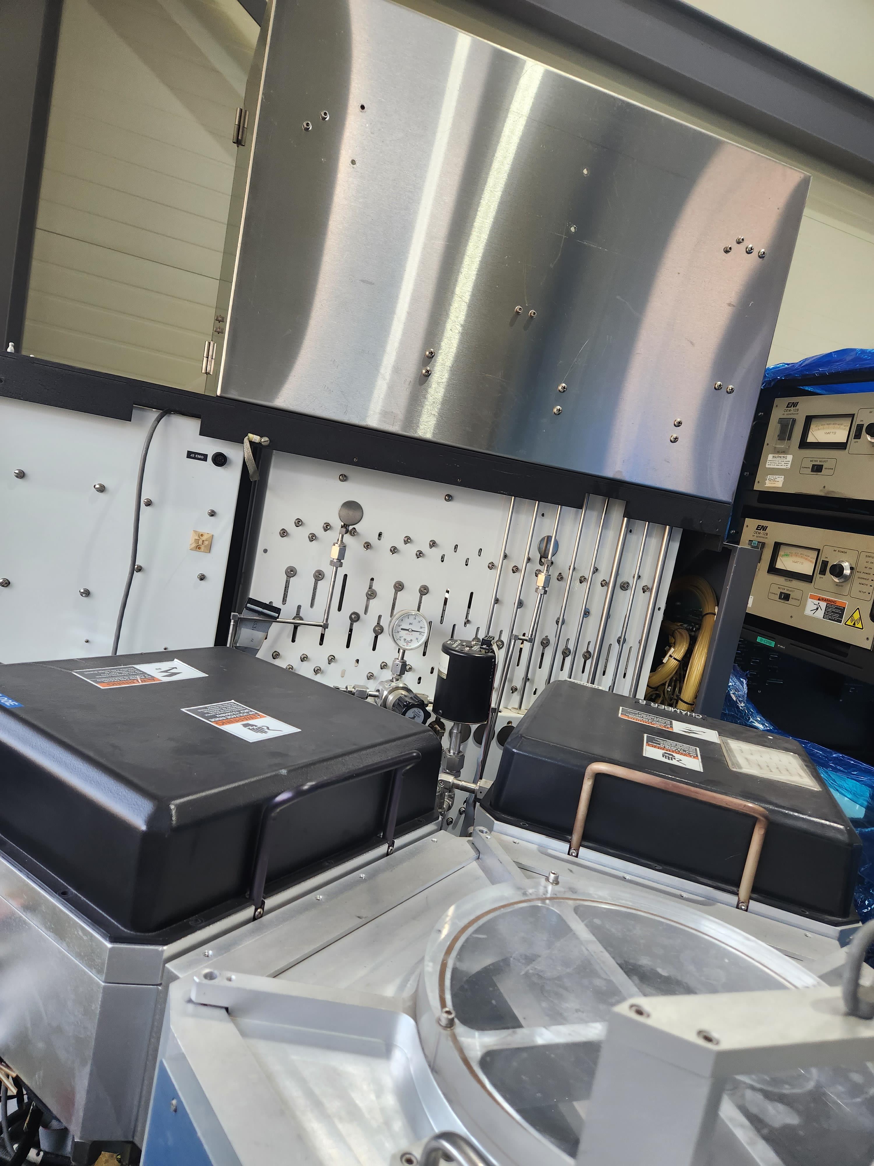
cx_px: 437
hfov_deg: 58.9
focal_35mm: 23
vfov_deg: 73.9
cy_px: 583
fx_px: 774
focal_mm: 5.4
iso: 125
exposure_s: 1/180
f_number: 1.8
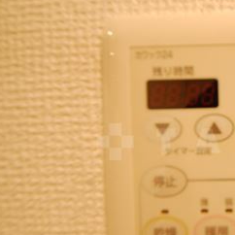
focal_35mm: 27
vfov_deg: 58.6
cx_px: 243
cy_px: 142
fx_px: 207
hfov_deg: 47.4
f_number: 4.5
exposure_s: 1/15
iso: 800
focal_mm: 8
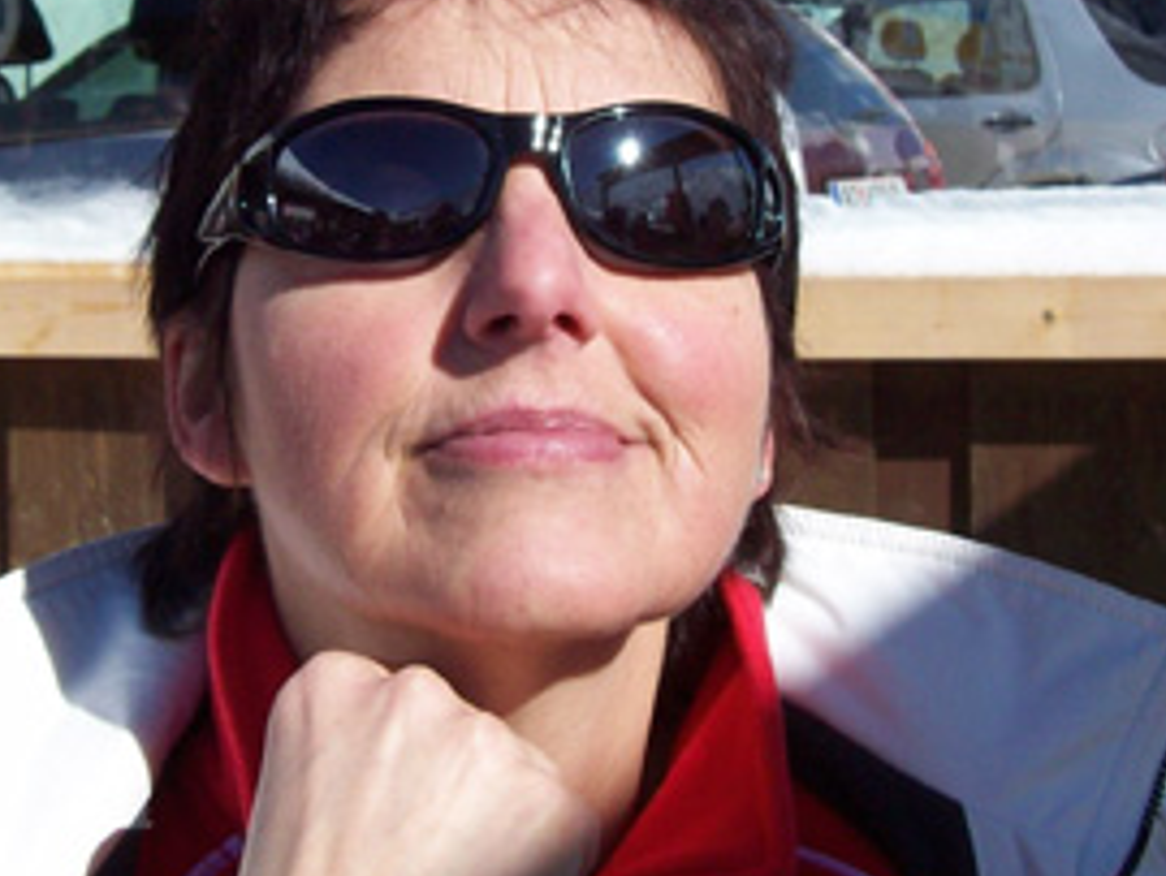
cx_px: 423
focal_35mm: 80
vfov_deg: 18.4
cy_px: 315
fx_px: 2697
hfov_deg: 24.3
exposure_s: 1/805
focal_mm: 6
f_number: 4.8
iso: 80
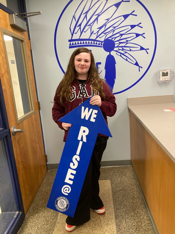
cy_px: 117
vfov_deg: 63.4
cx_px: 88
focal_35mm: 28
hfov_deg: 49.7
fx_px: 189
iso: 200
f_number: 1.8
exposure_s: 1/60
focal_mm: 3.99
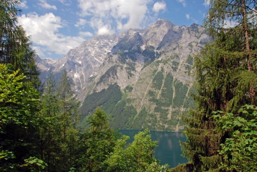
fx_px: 193
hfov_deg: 67.3
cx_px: 128
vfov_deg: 48.0
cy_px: 86
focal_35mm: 27
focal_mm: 18
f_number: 11
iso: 160
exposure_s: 1/100
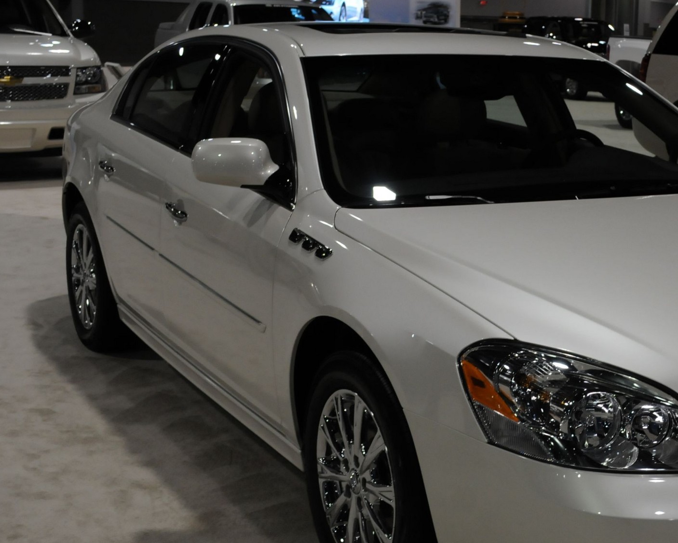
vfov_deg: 23.5
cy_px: 282
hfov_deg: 28.5
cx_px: 541
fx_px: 1304
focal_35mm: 65
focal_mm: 26
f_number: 5.6
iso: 800
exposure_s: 1/125
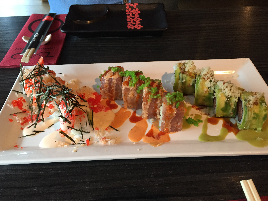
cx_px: 135
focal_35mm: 30
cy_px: 103
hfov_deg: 60.0
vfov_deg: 46.8
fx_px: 232
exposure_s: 1/30
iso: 160
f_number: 2.2
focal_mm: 4.15
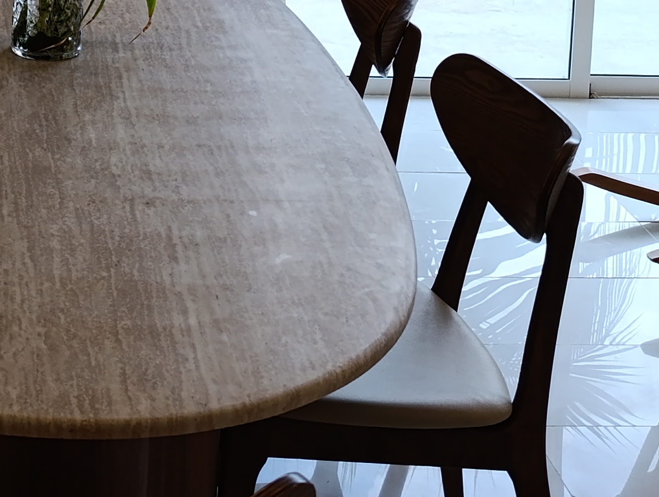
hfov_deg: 24.4
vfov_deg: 16.9
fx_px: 1487
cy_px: -279
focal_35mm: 78
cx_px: 91
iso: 250
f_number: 1.6
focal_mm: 6.14
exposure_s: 1/100
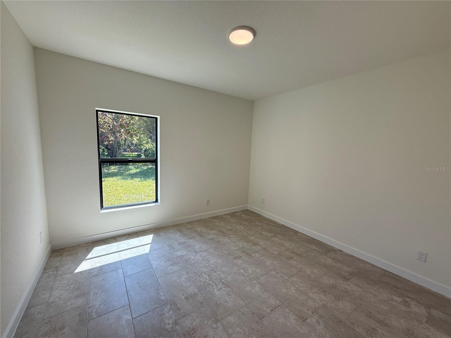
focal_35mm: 14
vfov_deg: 85.7
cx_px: 226
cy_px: 169
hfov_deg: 102.1
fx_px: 182
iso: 64
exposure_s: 1/202
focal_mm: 2.22
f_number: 2.2
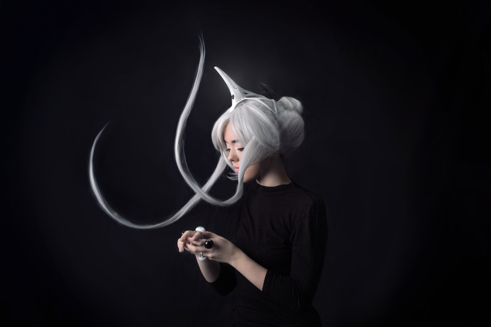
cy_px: 164
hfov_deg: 27.0
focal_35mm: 75
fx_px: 1022
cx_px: 246
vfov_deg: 18.1
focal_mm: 50
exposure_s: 1/125
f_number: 10
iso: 100
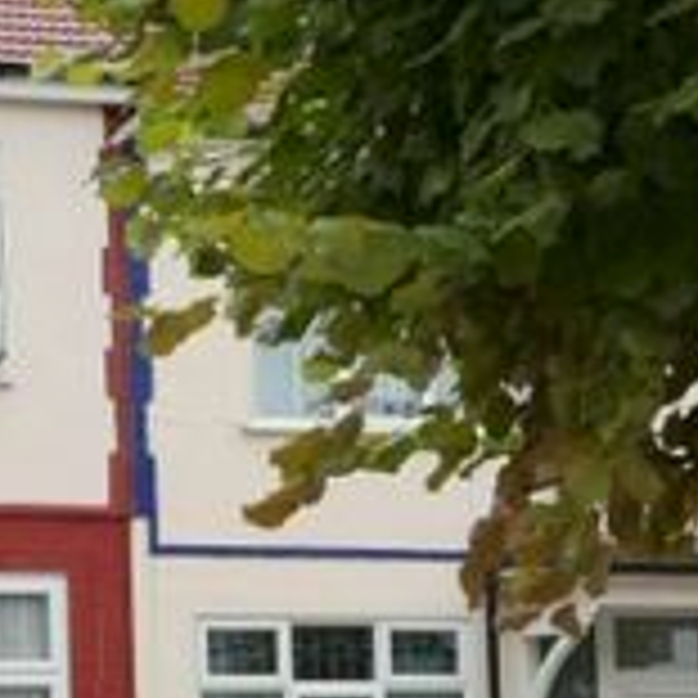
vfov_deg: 18.6
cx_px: -194
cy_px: 615
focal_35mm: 92
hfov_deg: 17.7
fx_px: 2099
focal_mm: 10.9
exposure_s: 1/400
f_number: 5.6
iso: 200
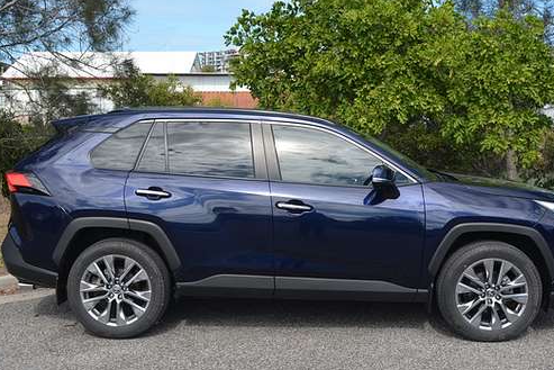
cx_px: 288
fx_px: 702
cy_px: 196
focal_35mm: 46
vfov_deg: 29.5
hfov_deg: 43.1
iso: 110
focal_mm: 25
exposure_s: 1/250
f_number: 8
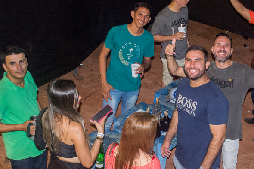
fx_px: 431
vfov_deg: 22.2
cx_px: 179
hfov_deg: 32.5
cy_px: 106
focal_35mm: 61
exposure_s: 1/200
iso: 3200
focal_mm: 24
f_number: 5
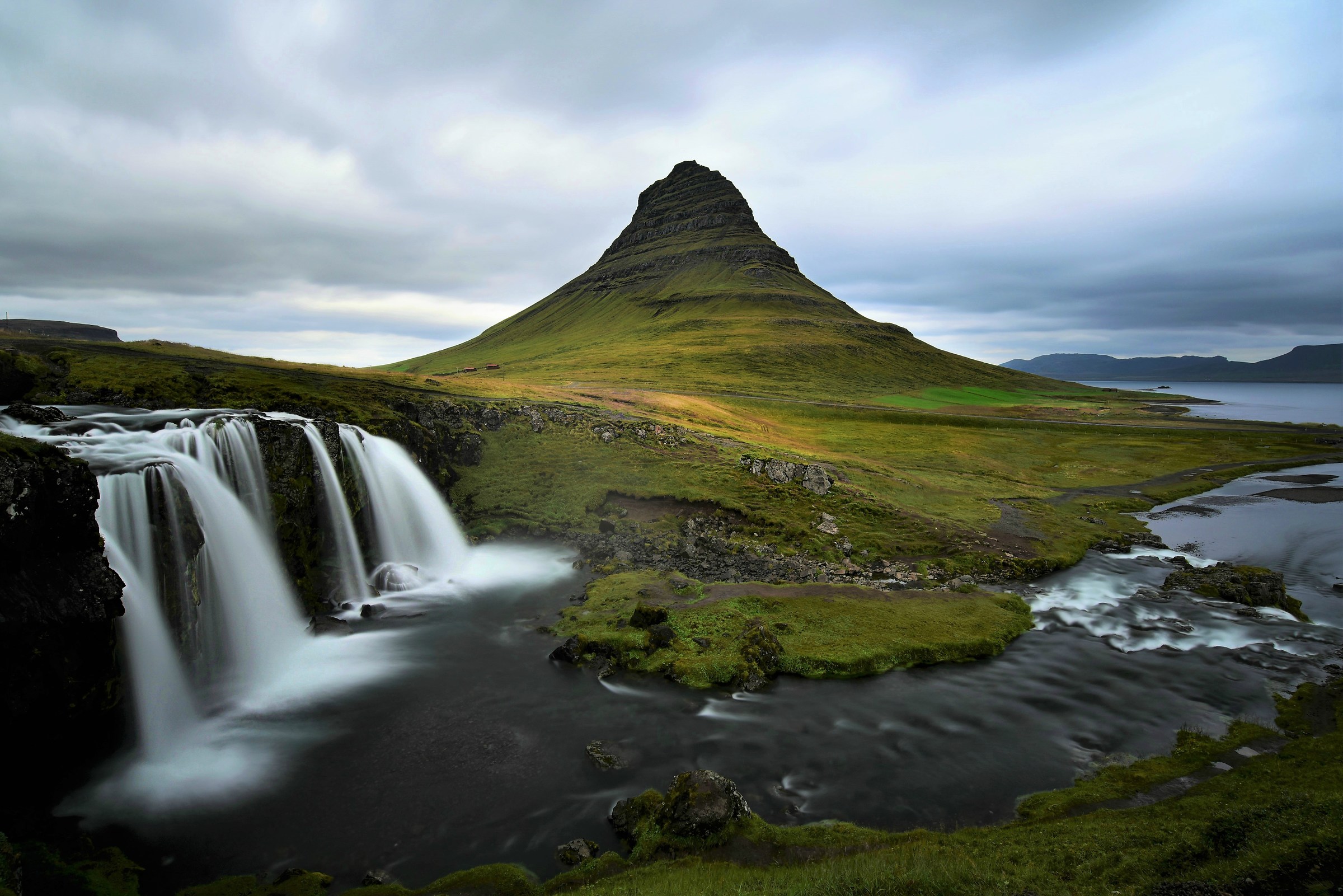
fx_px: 672
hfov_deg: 90.0
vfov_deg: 67.4
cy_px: 448
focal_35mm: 18
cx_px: 672
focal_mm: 18
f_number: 9
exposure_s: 20
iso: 100
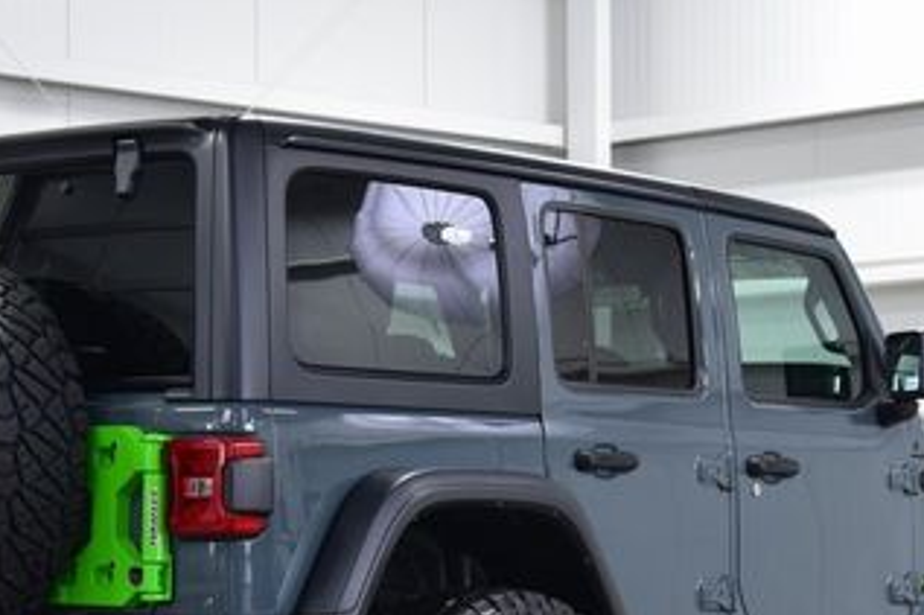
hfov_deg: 19.3
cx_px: 437
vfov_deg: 12.8
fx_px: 2719
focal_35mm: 106
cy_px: 564
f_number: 6.3
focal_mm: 35
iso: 500
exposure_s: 1/15
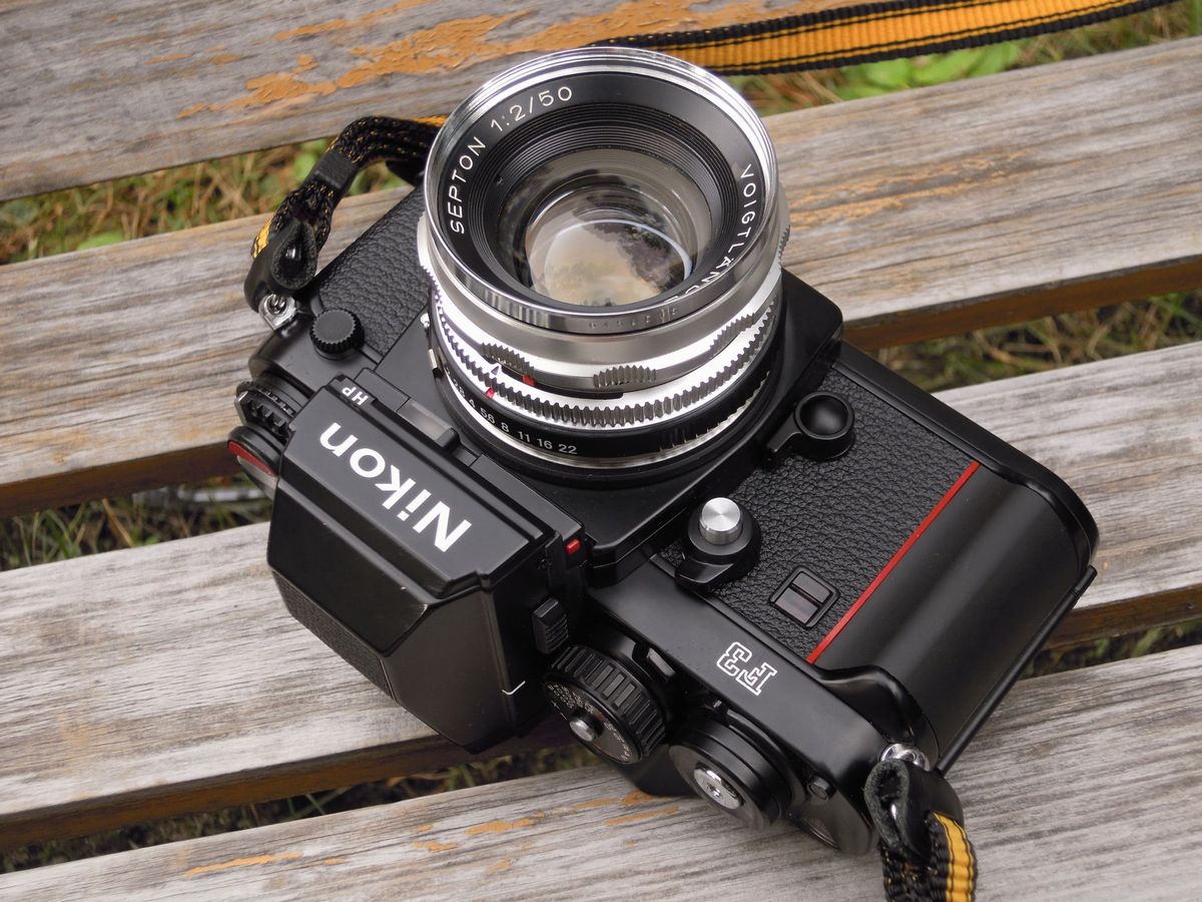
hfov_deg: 41.2
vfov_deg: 31.5
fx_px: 1597
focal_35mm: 46
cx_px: 601
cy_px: 451
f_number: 3.4
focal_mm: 8.3
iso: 100
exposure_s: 1/80
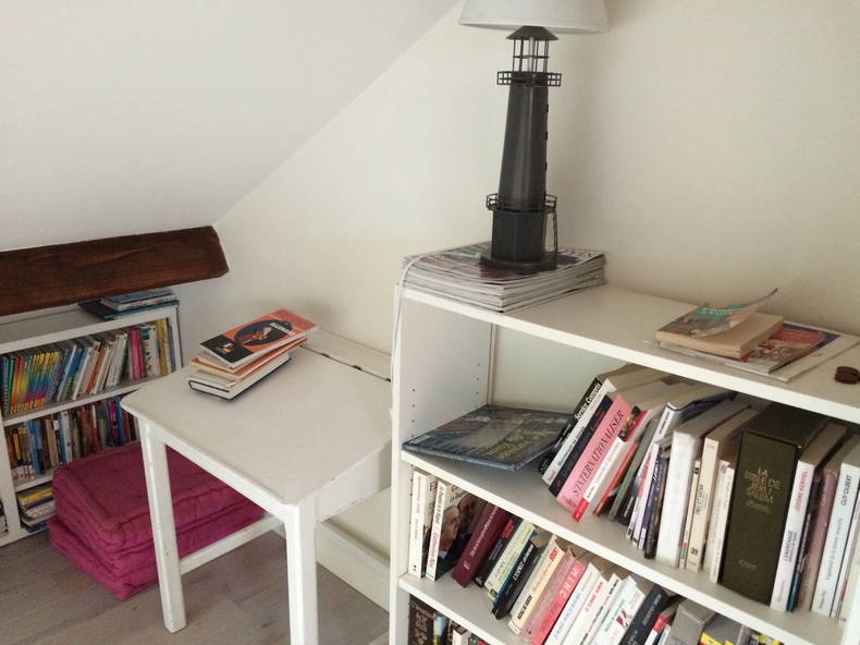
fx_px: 720
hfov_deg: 61.7
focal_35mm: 29
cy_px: 322
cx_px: 430
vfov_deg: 48.2
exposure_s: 1/15
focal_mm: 4.15
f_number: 2.2
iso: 400
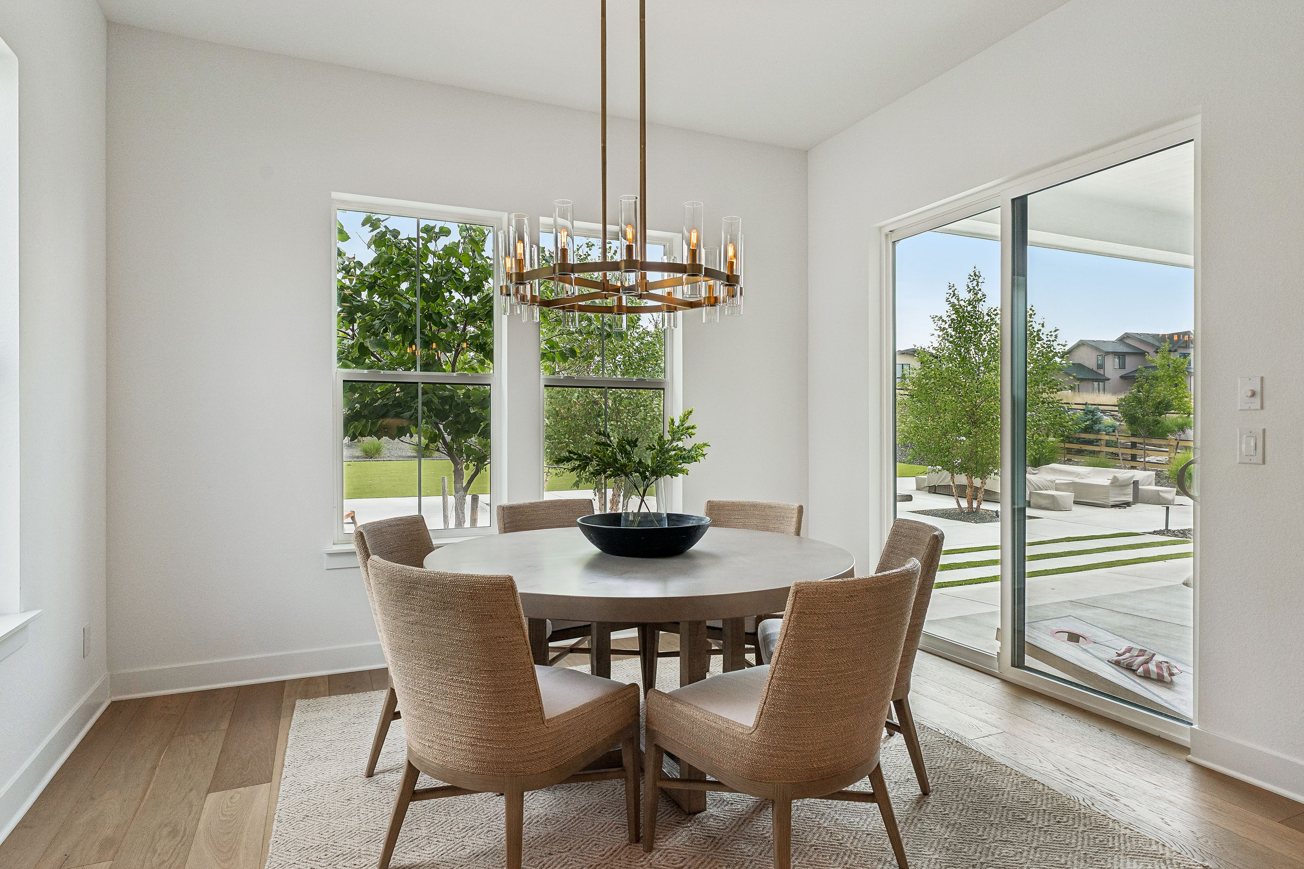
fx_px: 724
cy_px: 434
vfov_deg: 61.9
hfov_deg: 84.0
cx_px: 652
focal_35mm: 20
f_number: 8
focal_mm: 20
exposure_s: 1/200
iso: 500
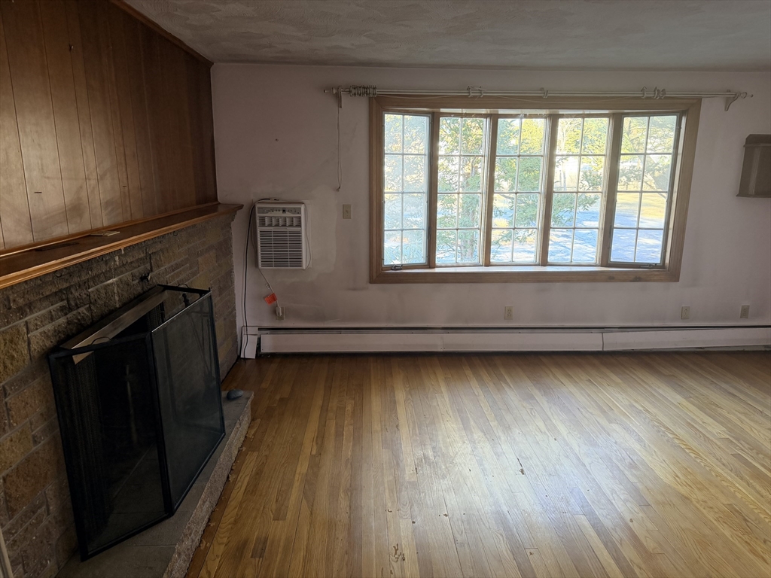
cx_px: 386
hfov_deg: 71.6
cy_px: 289
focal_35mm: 24
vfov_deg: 56.8
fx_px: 535
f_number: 1.78
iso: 200
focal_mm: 6.76
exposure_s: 1/67
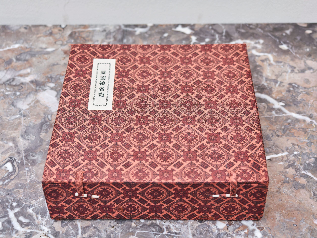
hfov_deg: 34.3
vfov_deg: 26.1
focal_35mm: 56
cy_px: 119
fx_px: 513
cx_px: 158
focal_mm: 28
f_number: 2.8
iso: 200
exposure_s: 1/50
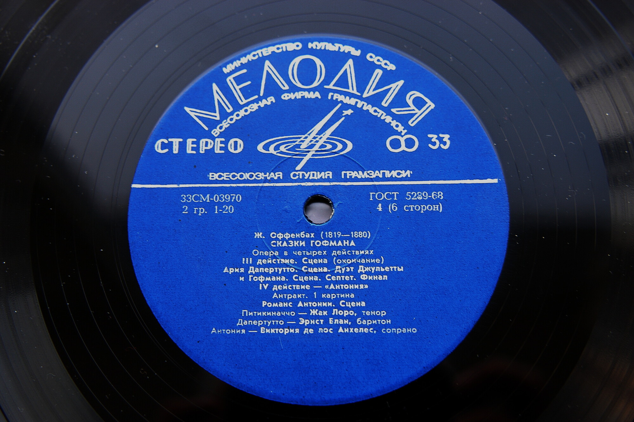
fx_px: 924
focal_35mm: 52
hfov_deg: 37.9
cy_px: 211
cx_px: 317
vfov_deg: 25.7
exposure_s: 1/50
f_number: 3.5
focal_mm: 35
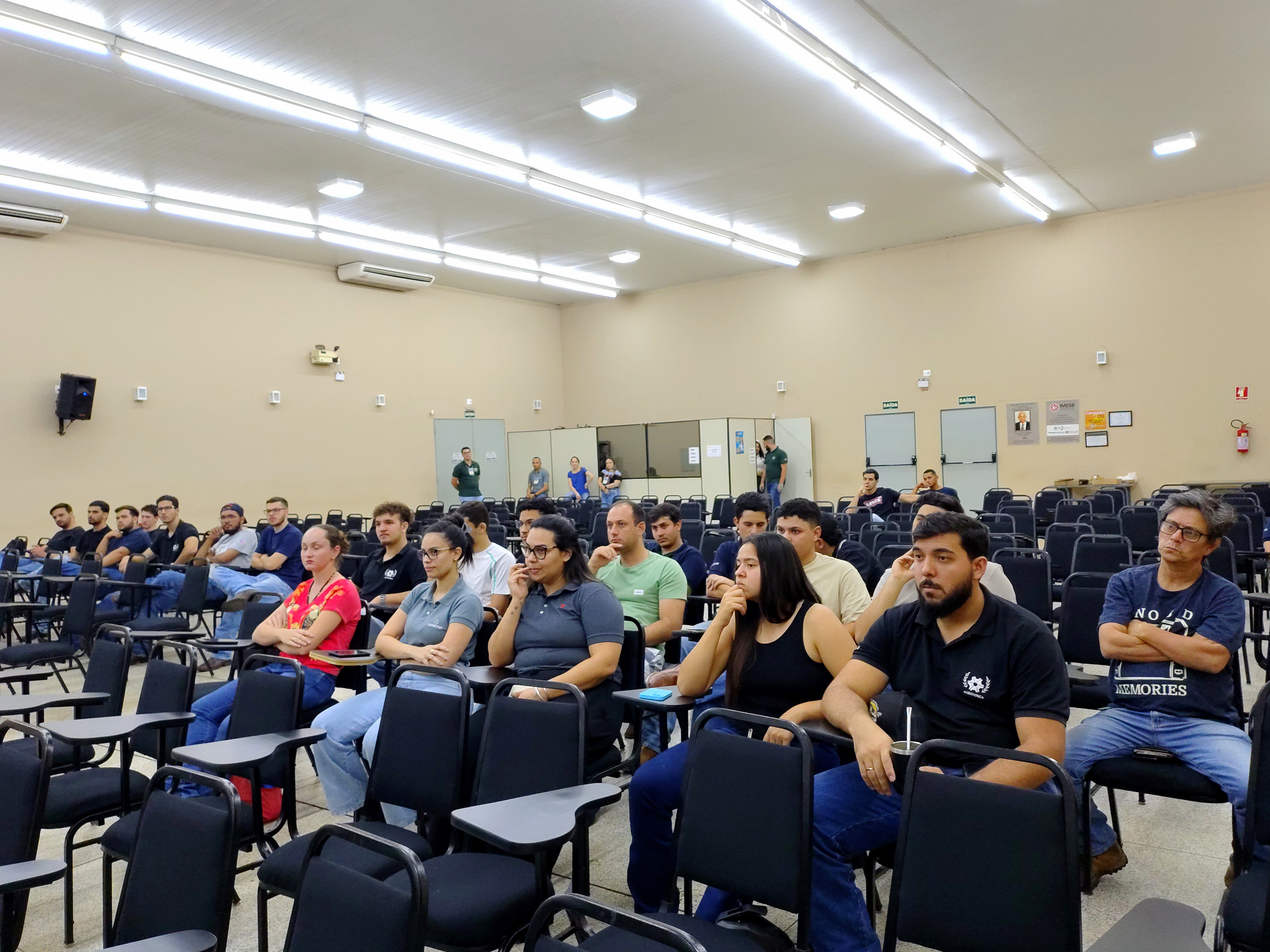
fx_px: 917
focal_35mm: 25
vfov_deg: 54.9
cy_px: 476
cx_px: 635
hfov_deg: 69.4
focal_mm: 4.71
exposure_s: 1/30
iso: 809
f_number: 1.7
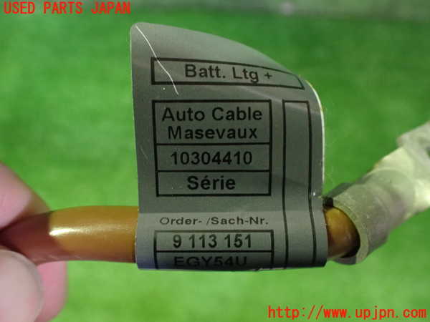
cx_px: 215
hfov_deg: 60.0
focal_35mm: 30
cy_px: 161
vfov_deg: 46.8
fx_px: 373
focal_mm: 5.4
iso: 1250
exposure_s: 1/30
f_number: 2.3
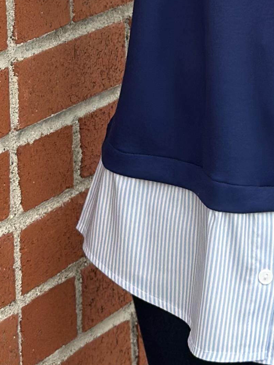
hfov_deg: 8.1
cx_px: 298
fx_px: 1920
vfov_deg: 10.4
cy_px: -214
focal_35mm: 182
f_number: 1.78
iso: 80
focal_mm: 6.86
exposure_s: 1/426
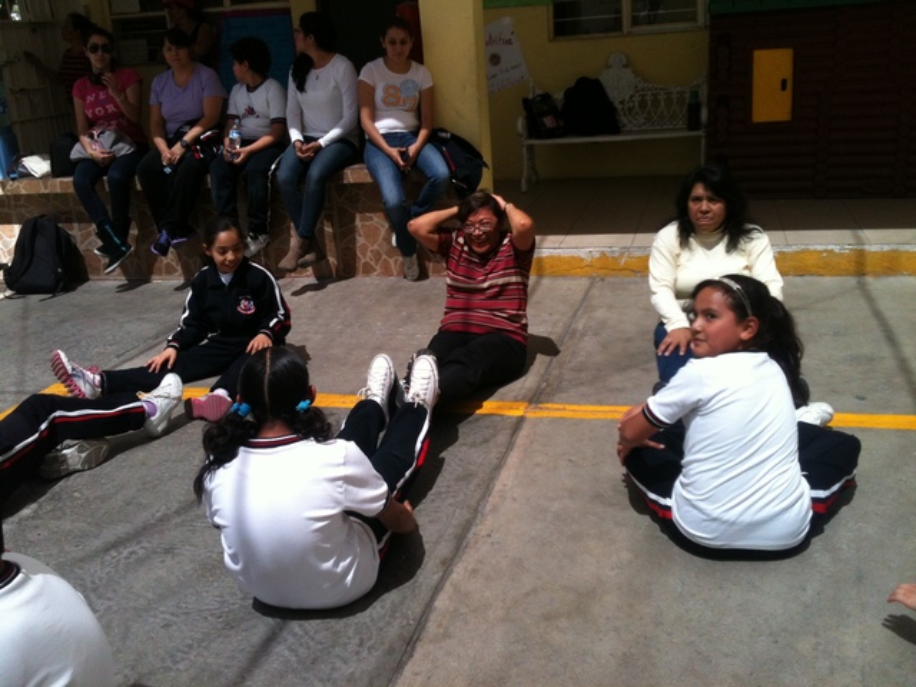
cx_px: 458
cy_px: 344
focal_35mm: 35
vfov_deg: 40.7
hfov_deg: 52.6
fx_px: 926
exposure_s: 1/658
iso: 64
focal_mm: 3.85
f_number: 2.8
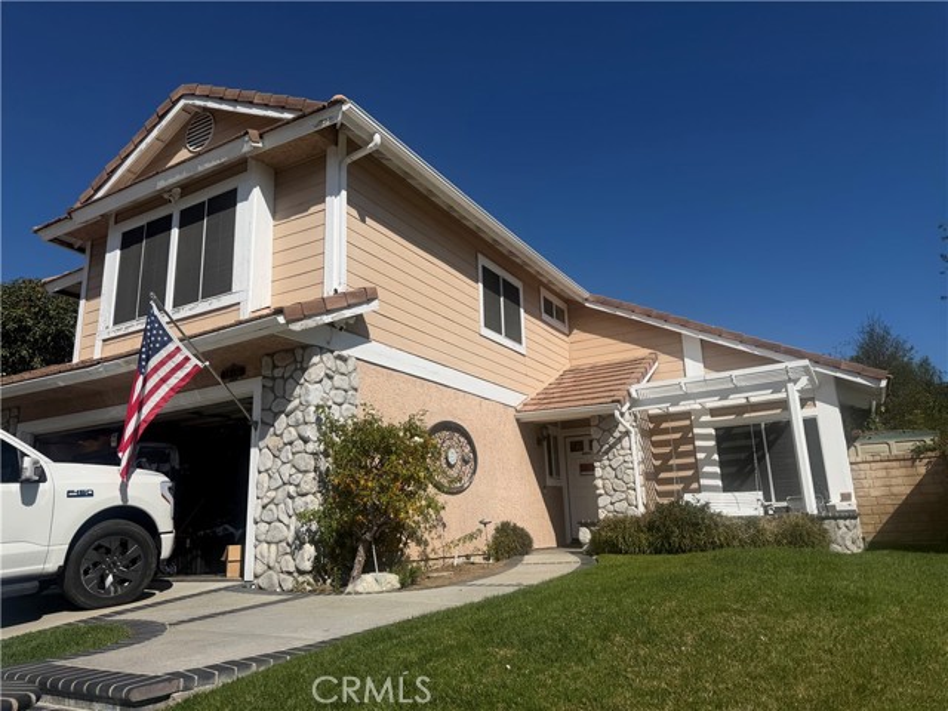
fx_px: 657
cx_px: 474
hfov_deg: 71.6
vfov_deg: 56.8
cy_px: 356
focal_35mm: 24
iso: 80
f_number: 1.78
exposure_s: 1/11905
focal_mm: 6.76
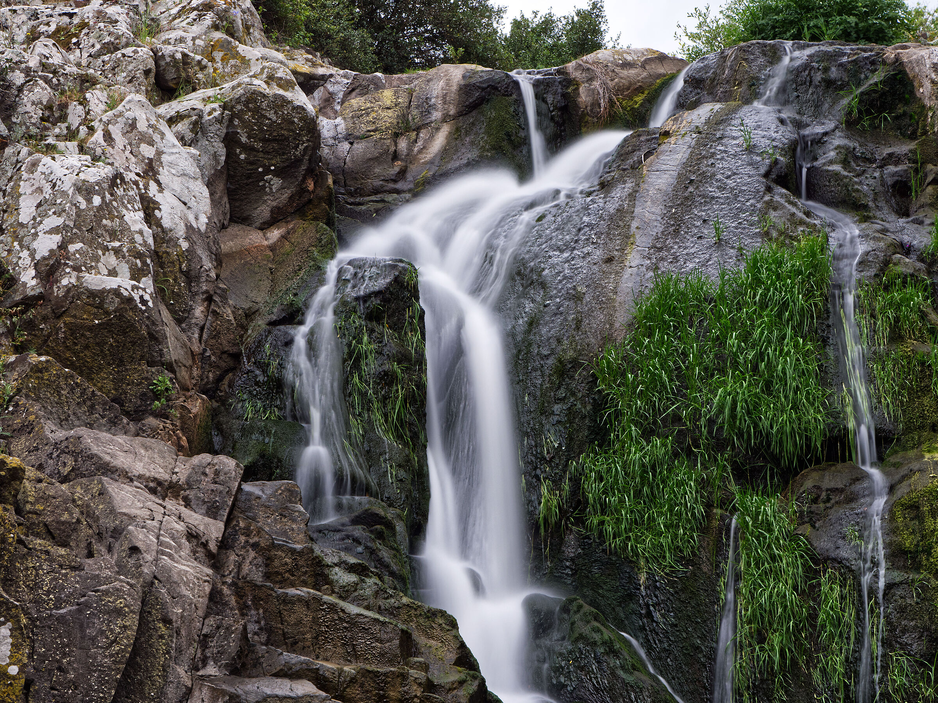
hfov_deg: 15.9
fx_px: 3359
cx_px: 469
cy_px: 352
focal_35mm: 124
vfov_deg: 11.9
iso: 200
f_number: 9
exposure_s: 6
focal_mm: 60
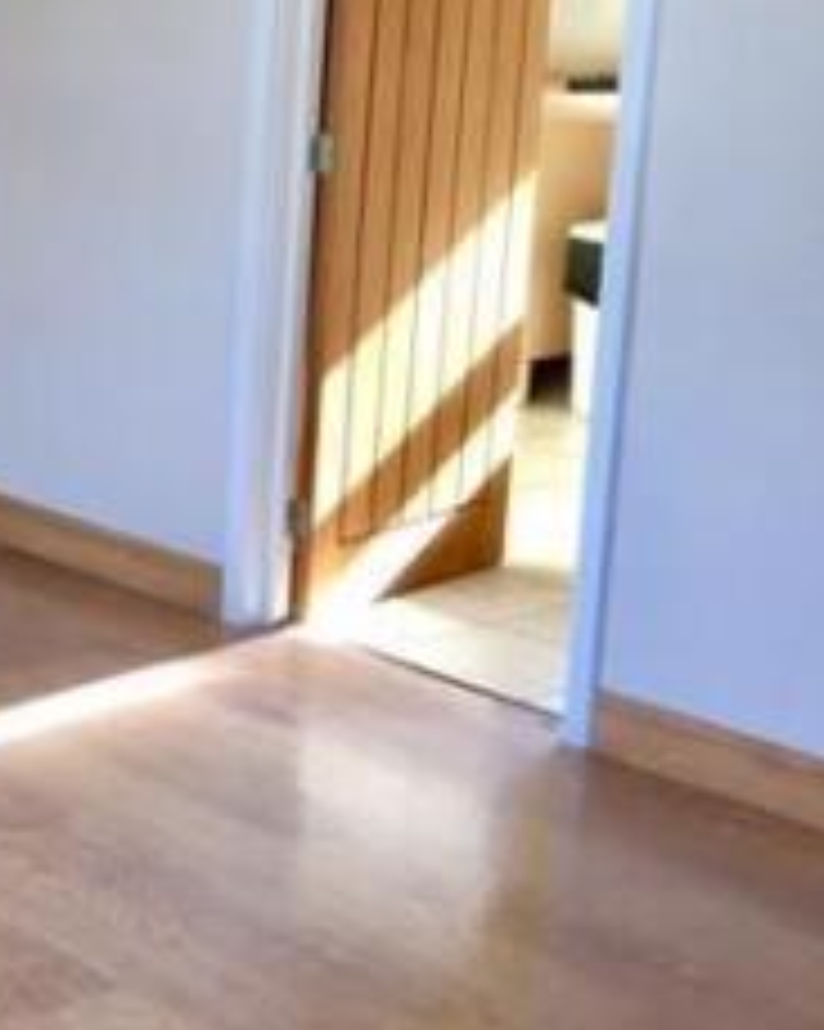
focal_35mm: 72
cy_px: 434
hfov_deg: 18.4
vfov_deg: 26.4
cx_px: -480
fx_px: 2196
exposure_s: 1/33
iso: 50
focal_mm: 4.15
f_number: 2.2
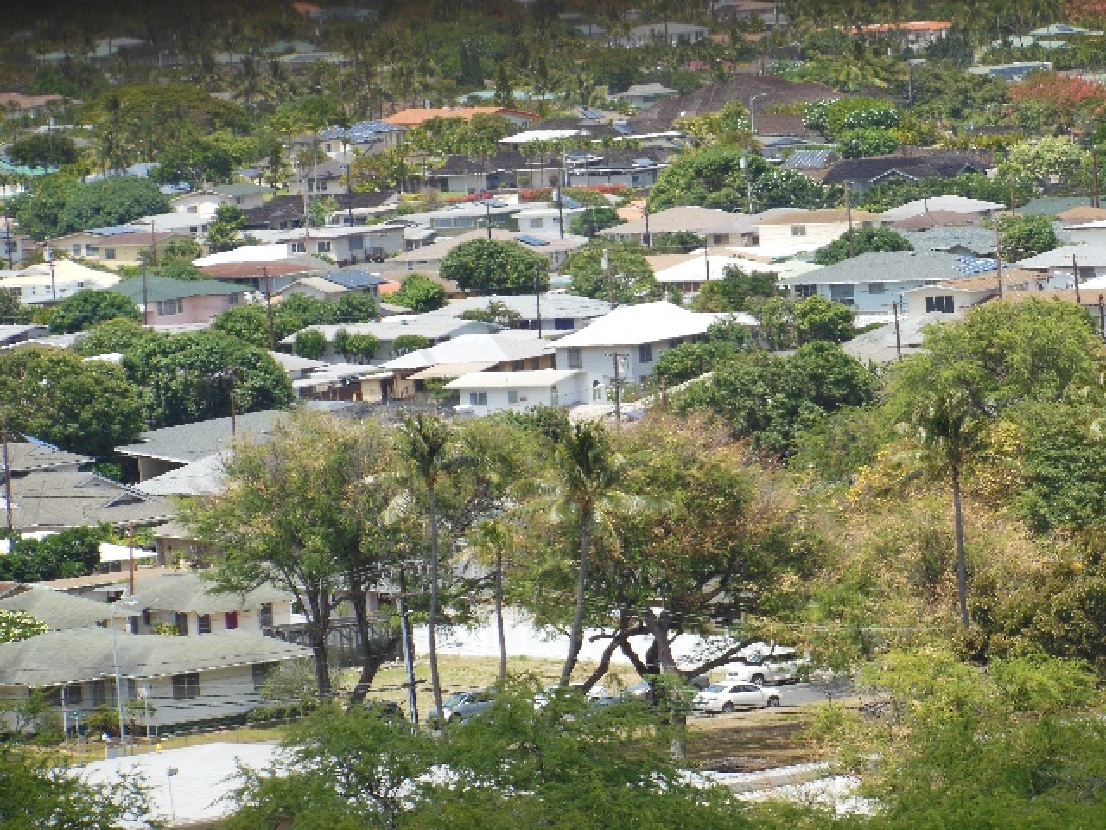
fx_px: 9393
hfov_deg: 6.7
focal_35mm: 294
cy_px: 415
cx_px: 553
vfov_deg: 5.1
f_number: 5.8
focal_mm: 52.5
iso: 125
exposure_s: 1/320
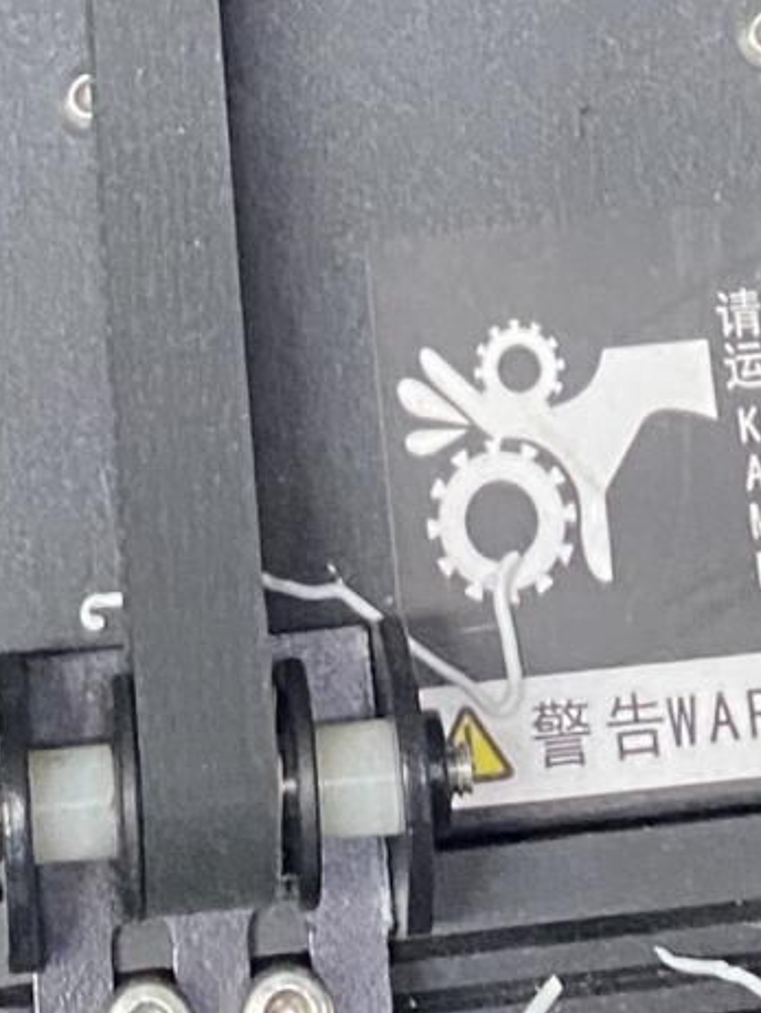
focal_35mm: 144
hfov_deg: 10.3
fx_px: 4217
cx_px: 325
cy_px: -1495
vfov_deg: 11.2
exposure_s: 1/50
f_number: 1.8
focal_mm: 4.25
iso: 320
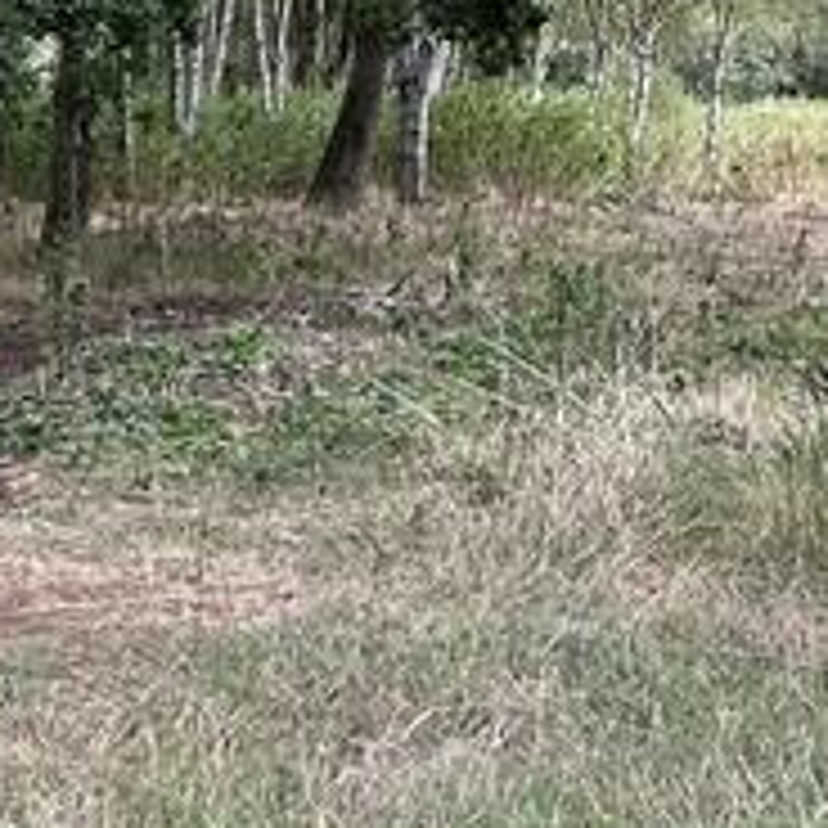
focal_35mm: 128
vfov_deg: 13.5
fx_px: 3464
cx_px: 954
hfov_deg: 13.3
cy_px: 22
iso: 50
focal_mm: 5.7
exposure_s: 1/383
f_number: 1.5
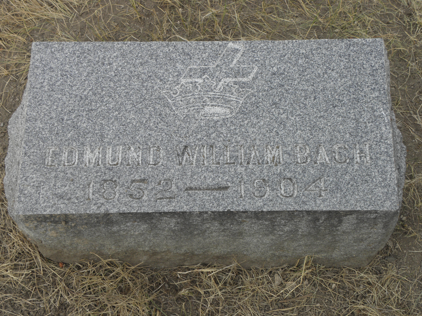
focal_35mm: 53
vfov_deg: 27.5
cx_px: 211
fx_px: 646
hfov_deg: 36.2
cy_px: 158
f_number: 5.6
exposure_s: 1/160
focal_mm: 9.57
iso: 64
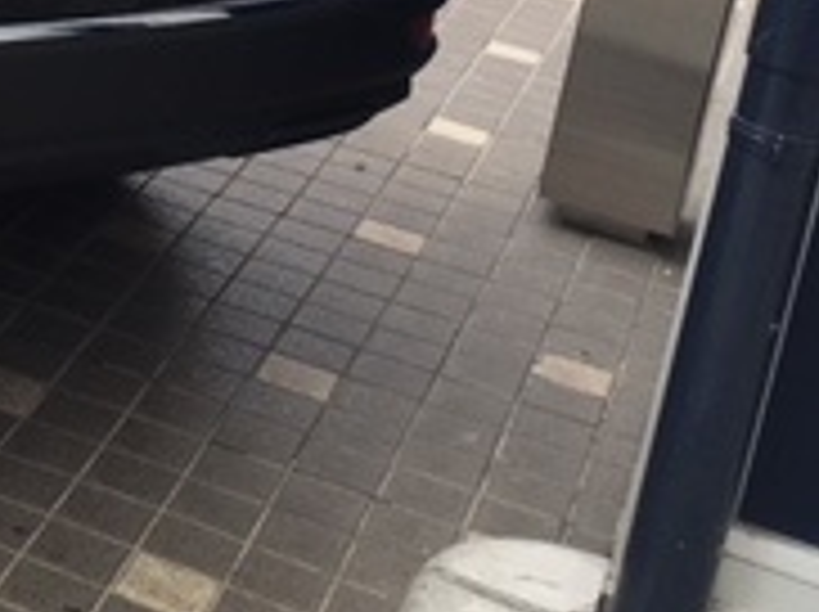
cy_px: -306
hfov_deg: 17.4
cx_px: -396
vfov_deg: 13.6
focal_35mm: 102
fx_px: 2410
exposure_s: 1/1099
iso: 25
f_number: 2.2
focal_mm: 4.15
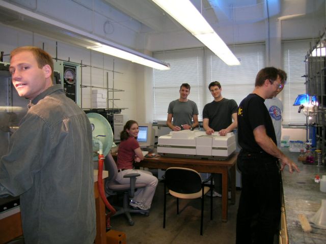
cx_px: 163
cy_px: 122
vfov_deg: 49.7
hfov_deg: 63.4
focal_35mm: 28
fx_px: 264
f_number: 2.8
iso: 50
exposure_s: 1/30
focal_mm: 5.8
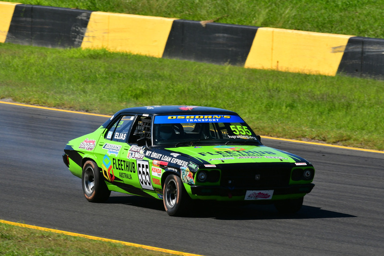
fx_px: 6082
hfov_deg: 3.6
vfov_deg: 2.4
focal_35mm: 570
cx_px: 192
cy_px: 128
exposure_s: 1/640
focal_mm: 380
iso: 500
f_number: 13
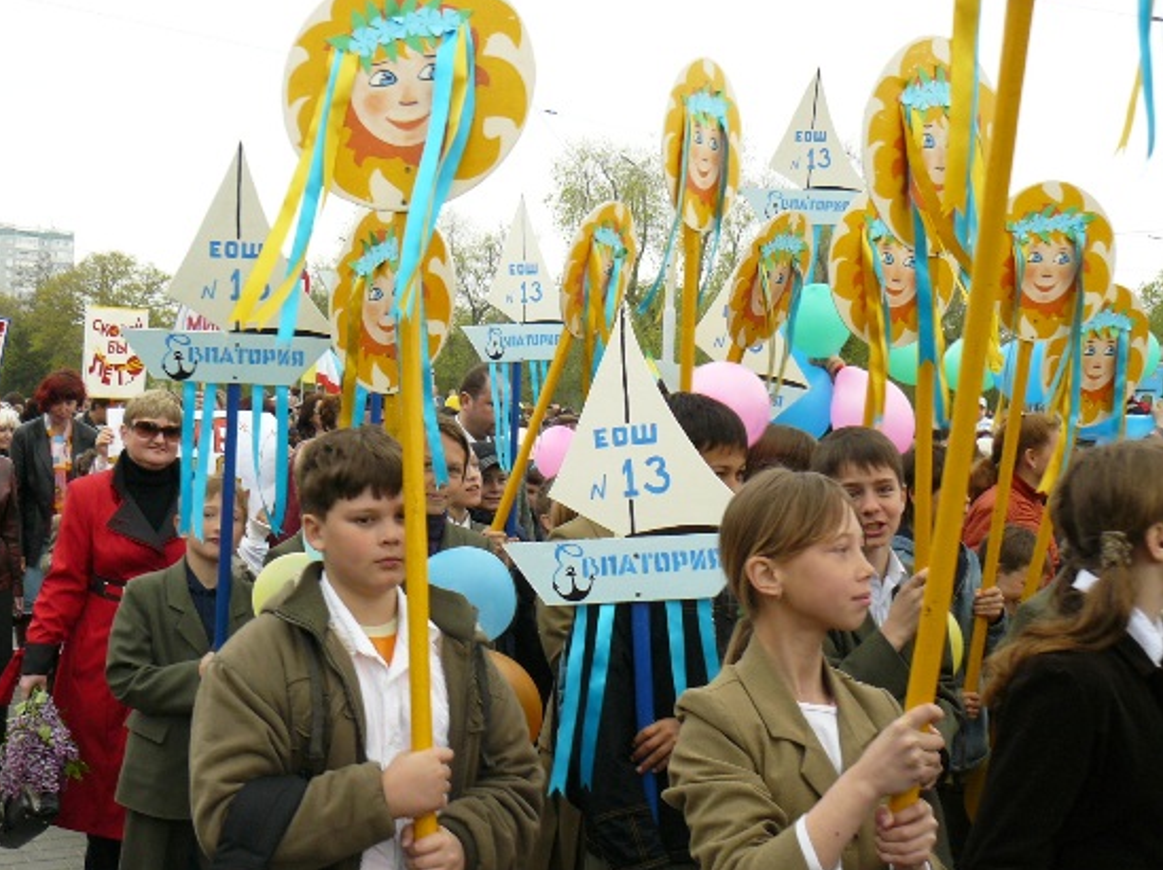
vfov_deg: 34.3
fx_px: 1410
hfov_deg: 44.8
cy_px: 453
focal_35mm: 42
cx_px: 521
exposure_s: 1/100
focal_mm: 6
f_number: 4
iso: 100
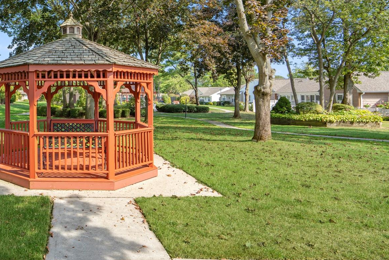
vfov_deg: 45.9
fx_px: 303
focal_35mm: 28
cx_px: 73
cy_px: 94
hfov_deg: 59.8
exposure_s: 1/200
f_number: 5.6
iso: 160
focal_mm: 16
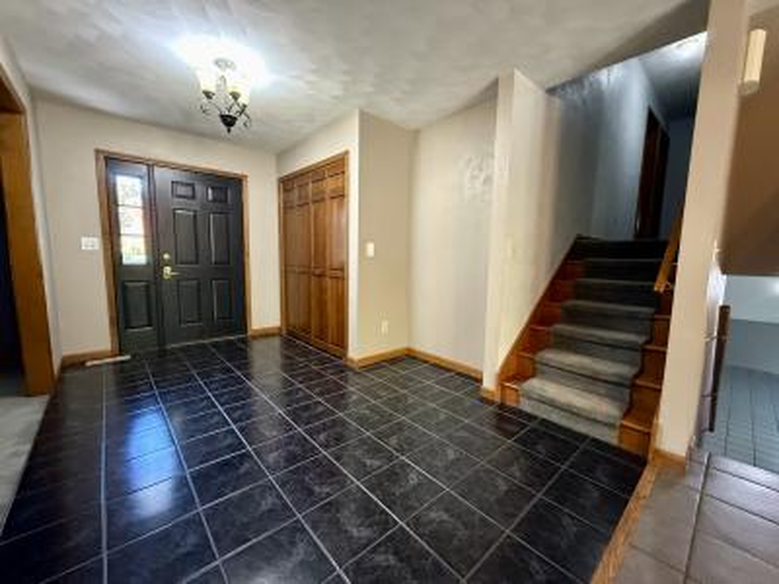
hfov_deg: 102.1
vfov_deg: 85.7
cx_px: 390
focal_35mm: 14
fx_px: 315
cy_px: 292
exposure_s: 1/60
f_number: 2.2
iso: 800
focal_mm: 2.22
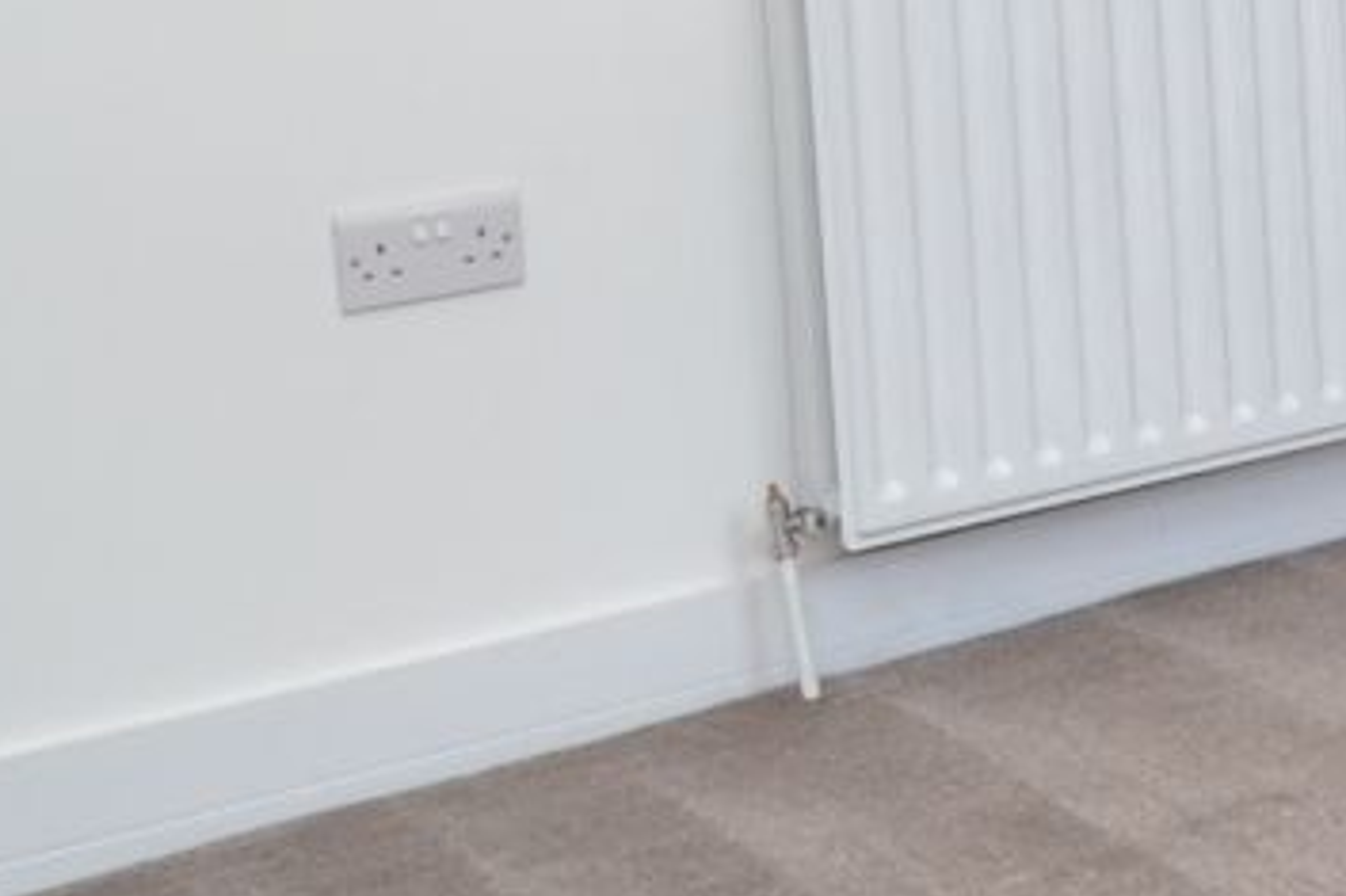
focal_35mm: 87
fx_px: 3251
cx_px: 2513
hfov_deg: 18.0
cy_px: -273
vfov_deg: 15.0
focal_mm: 10
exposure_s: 1/100
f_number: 5
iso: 400
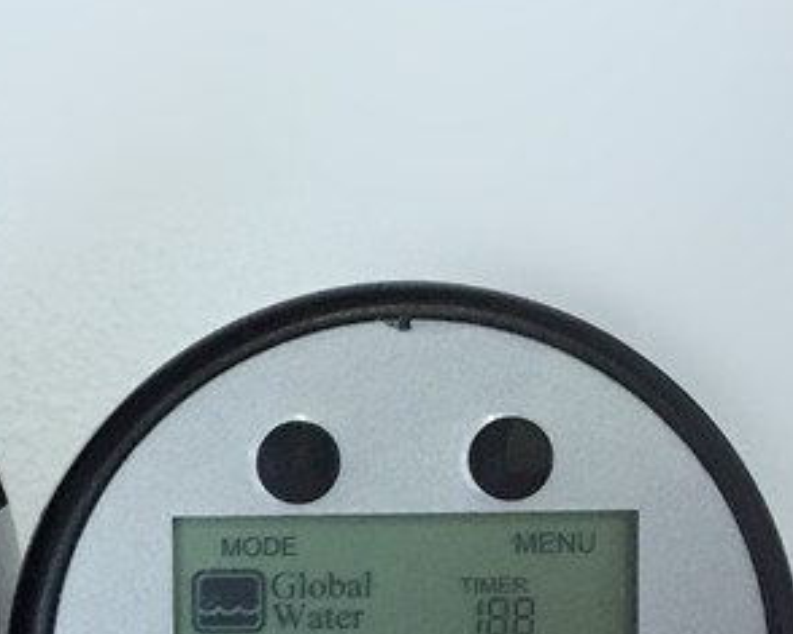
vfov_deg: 19.2
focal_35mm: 77
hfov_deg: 23.7
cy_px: 666
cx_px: 8
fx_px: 1807
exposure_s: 1/15
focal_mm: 4.15
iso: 125
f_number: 2.2
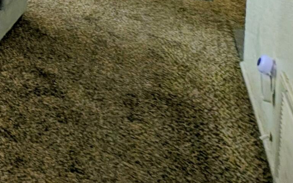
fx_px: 399
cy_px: -191
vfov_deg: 17.6
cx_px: -260
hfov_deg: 21.1
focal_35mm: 50
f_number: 1.95
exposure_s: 1/84
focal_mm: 2.23
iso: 54
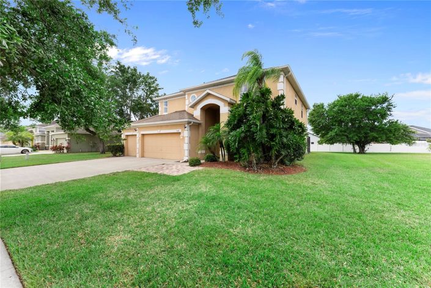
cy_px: 144
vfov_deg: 81.2
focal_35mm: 14
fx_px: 168
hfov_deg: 104.3
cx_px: 216
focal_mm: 14
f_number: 7.1
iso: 250
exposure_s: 1/100
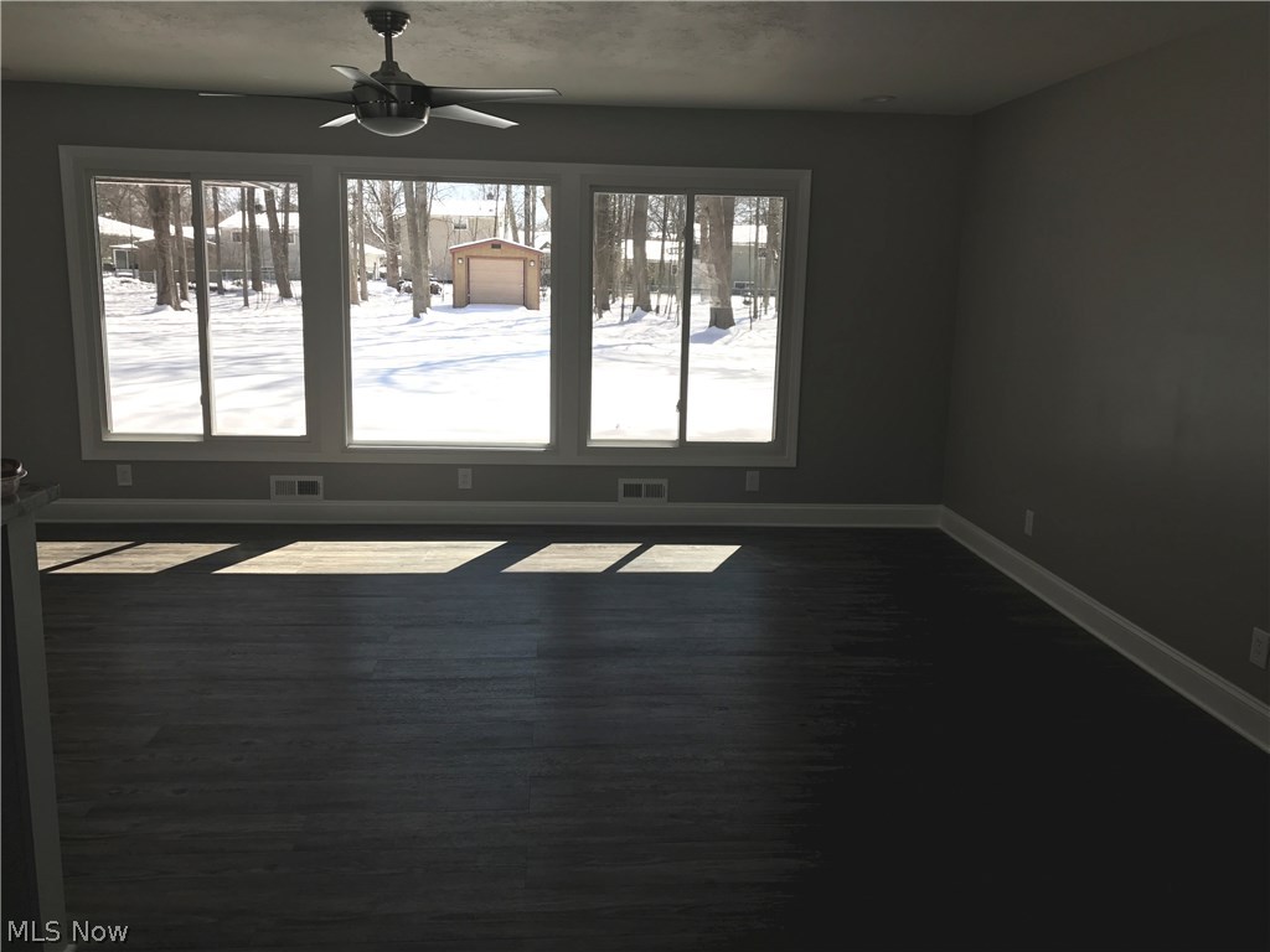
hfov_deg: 63.4
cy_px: 476
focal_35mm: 28
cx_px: 635
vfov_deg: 49.7
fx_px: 1027
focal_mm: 3.99
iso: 20
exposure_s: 1/798
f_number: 1.8
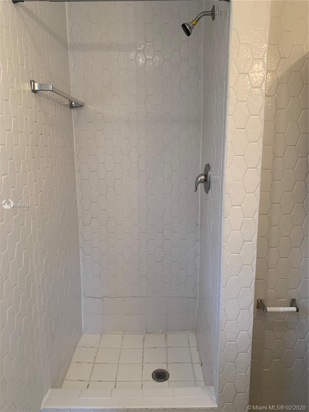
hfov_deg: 53.1
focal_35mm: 26
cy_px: 206
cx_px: 154
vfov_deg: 67.3
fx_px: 309
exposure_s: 1/60
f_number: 1.8
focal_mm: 4.25
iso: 64
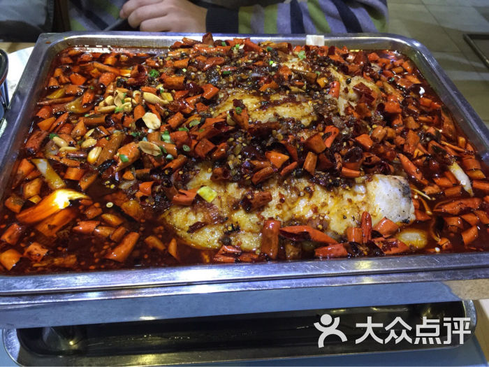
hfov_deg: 61.7
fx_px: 410
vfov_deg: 48.2
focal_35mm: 29
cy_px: 184
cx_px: 244
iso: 125
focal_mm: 4.15
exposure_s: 1/15
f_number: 2.2
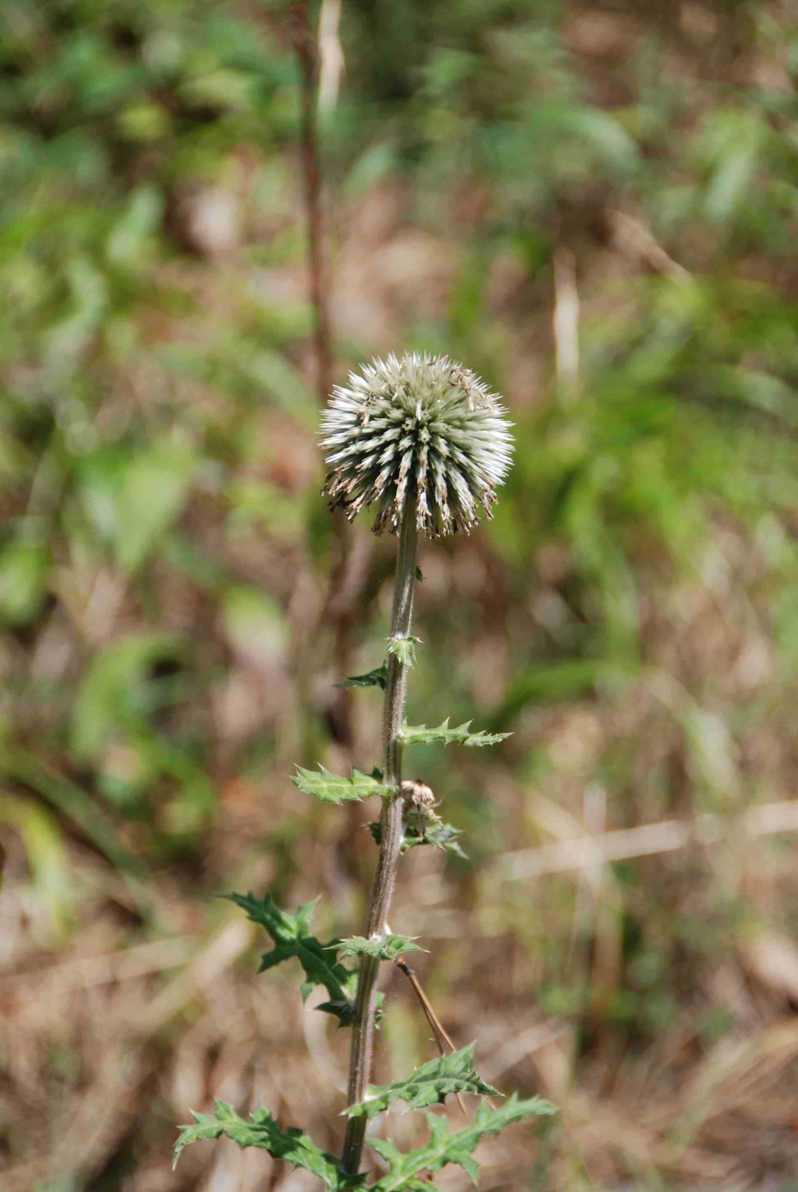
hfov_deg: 7.1
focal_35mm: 195
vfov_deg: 10.5
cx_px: 399
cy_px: 596
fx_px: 6465
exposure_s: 1/500
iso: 180
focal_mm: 130
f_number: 5.6
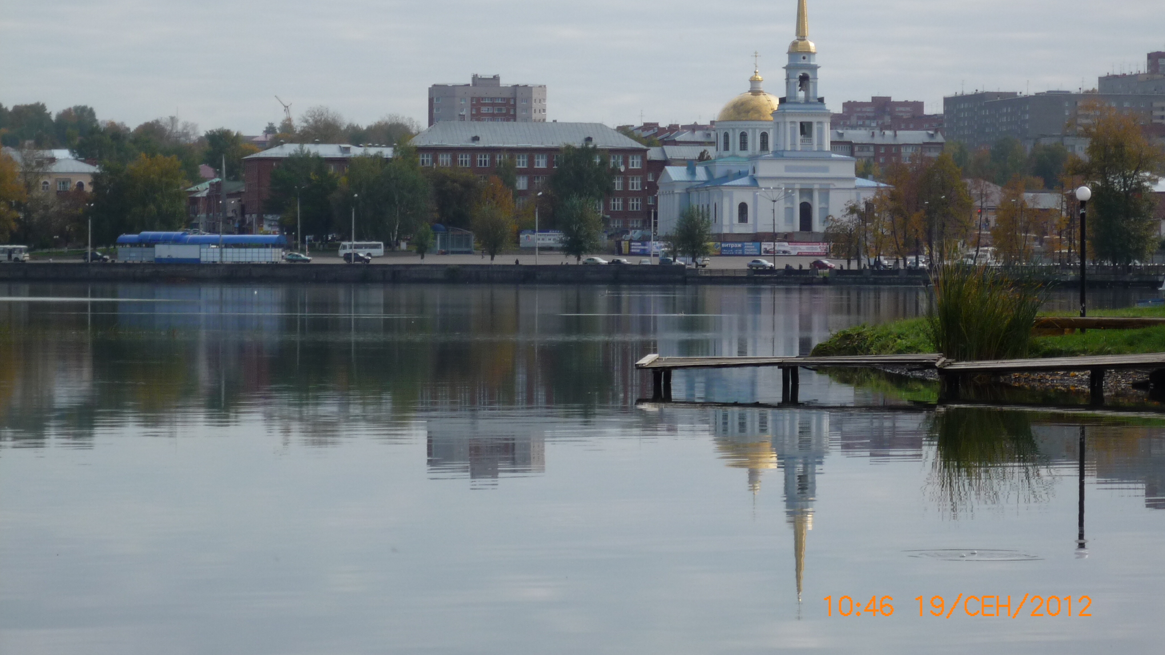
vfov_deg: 6.9
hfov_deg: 12.3
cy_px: 256
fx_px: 5405
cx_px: 582
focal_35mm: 175
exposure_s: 1/400
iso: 100
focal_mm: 26
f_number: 5.9
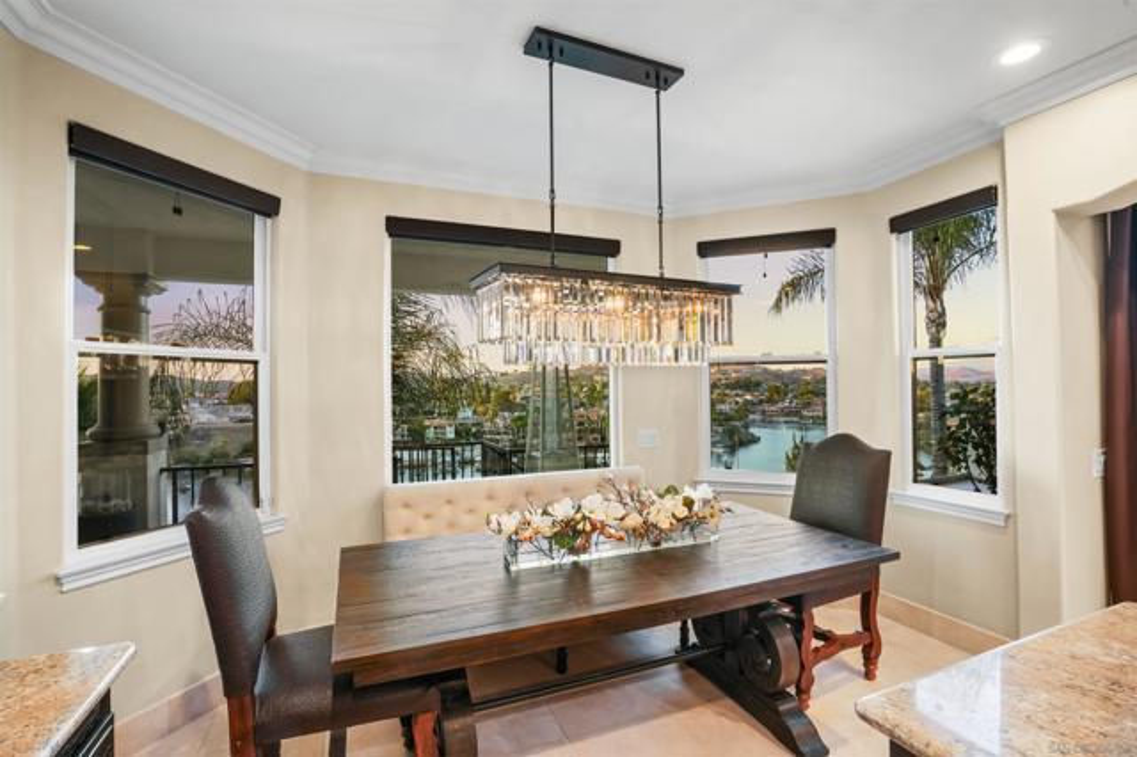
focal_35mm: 16
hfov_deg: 96.8
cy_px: 378
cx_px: 568
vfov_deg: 73.7
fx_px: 505
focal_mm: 16
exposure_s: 1/4
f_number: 11
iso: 800
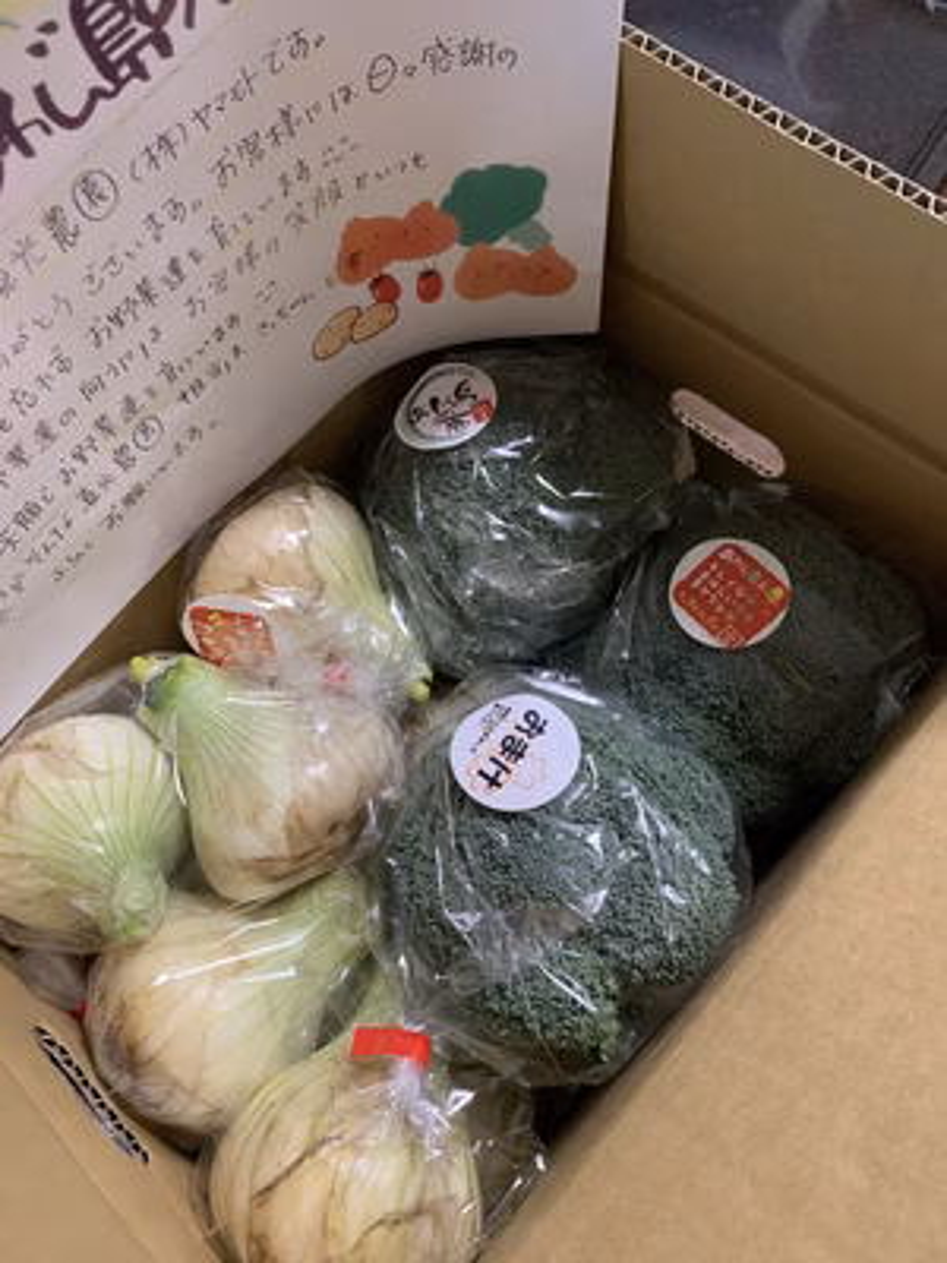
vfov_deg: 67.3
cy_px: 632
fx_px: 948
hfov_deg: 53.1
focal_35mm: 26
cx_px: 474
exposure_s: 1/50
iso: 400
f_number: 1.8
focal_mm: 4.25
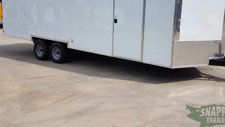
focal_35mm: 34
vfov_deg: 34.1
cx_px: 126
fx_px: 203
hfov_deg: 57.9
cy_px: 35
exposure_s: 1/2472
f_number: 1.7
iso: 40
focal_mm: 4.2
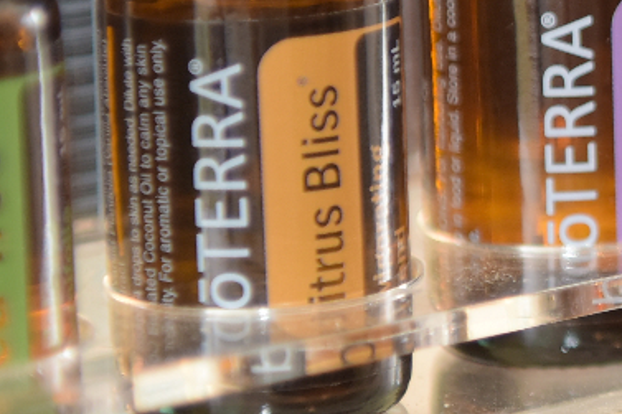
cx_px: 907
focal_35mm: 297
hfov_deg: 6.8
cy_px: 7
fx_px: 5129
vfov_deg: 4.6
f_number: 3.2
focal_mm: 70
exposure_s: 1/250
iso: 640
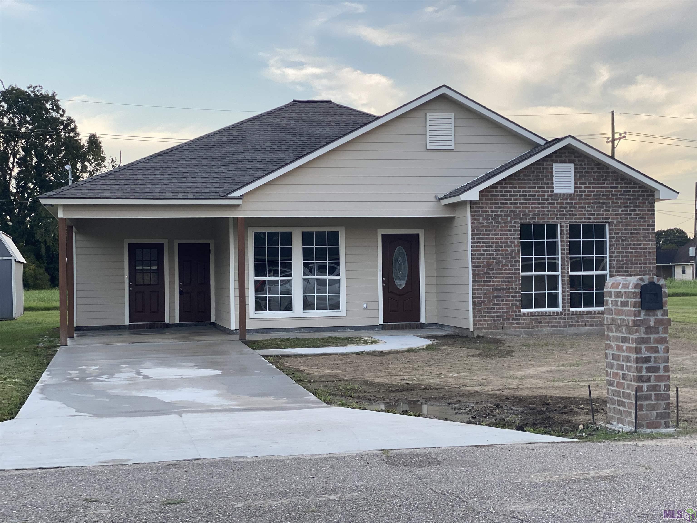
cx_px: 348
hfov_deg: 36.8
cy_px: 262
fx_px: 1047
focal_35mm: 52
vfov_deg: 28.0
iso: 32
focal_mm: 6
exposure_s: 1/122
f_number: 2
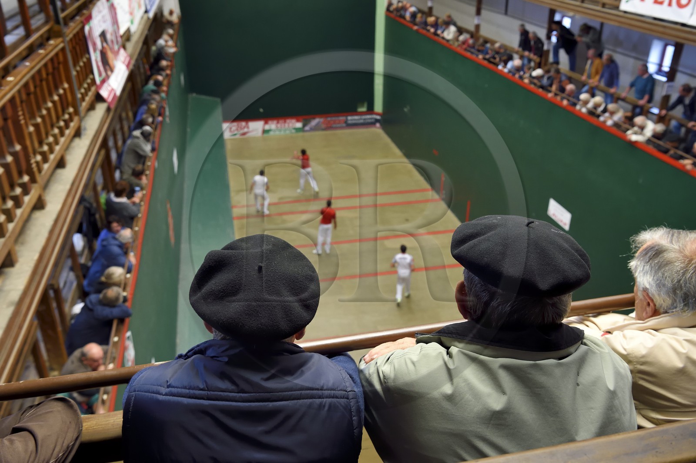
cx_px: 348
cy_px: 232
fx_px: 657
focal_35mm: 34
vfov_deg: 38.8
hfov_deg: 55.8
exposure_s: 1/100
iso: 1600
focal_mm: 34
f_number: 5.6
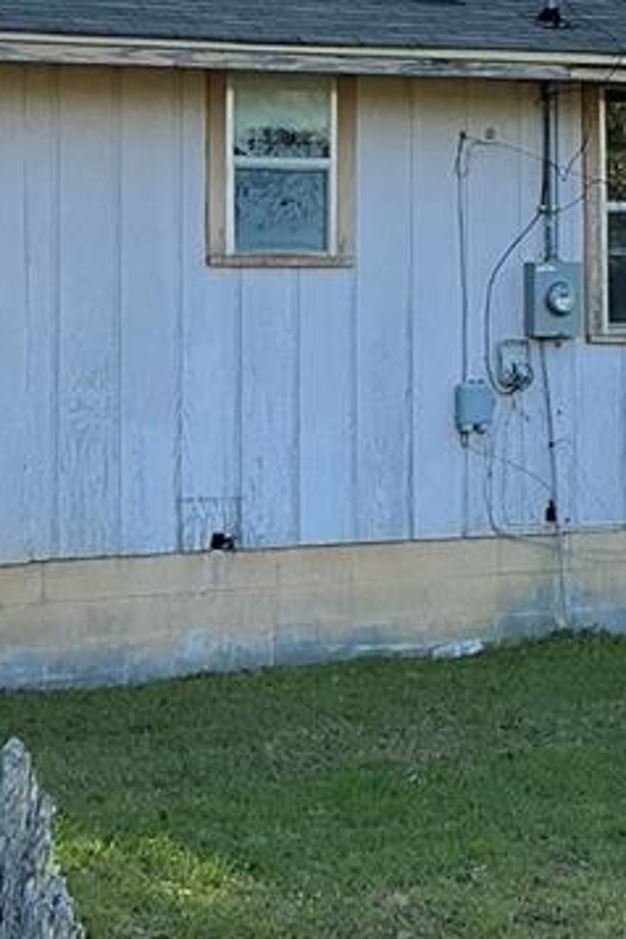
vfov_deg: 20.6
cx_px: 450
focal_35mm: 98
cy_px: 224
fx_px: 2556
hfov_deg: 13.9
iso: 25
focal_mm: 3
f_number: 1.8
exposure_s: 1/599
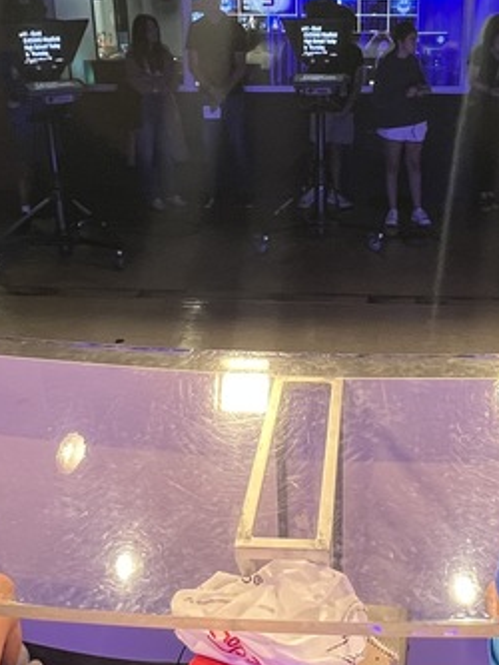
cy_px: 284
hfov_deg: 35.7
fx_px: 768
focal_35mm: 40
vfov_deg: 46.6
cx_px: 325
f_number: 1.8
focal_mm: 1.57
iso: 250
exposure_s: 1/77
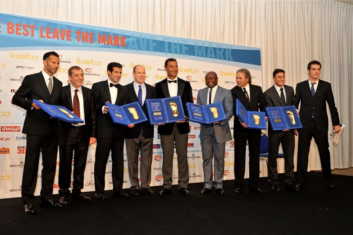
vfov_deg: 38.8
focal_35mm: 34
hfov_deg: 55.8
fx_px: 333
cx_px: 176
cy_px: 118
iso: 1250
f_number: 5.6
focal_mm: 34
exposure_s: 1/125
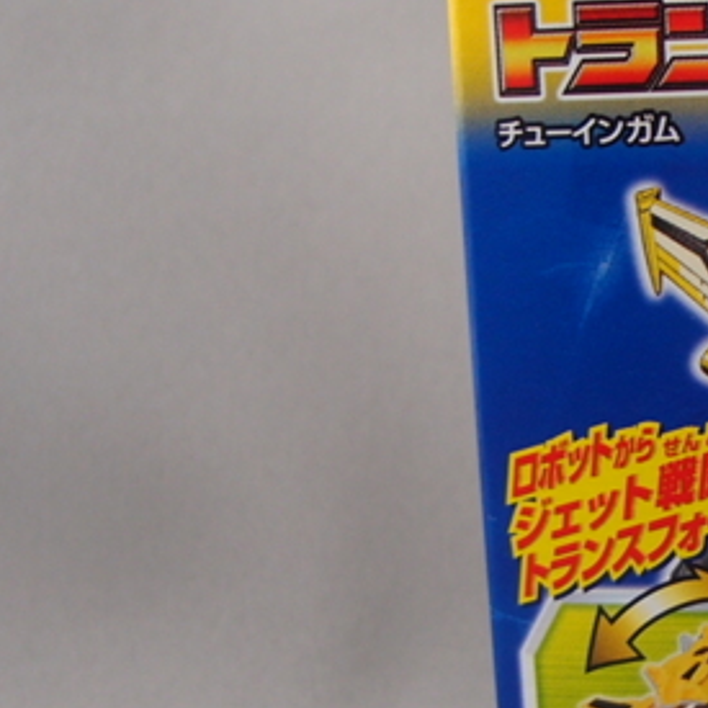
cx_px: 922
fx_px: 1666
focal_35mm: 72
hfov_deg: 21.6
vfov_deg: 24.0
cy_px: 319
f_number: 1.8
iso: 100
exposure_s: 1/13
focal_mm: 6
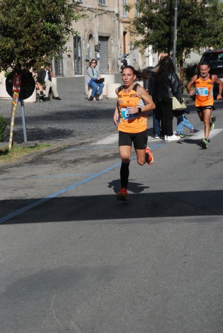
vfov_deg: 17.0
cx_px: 112
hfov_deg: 11.5
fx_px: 1109
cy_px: 166
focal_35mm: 120
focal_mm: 80
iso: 1000
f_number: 8
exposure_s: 1/2000
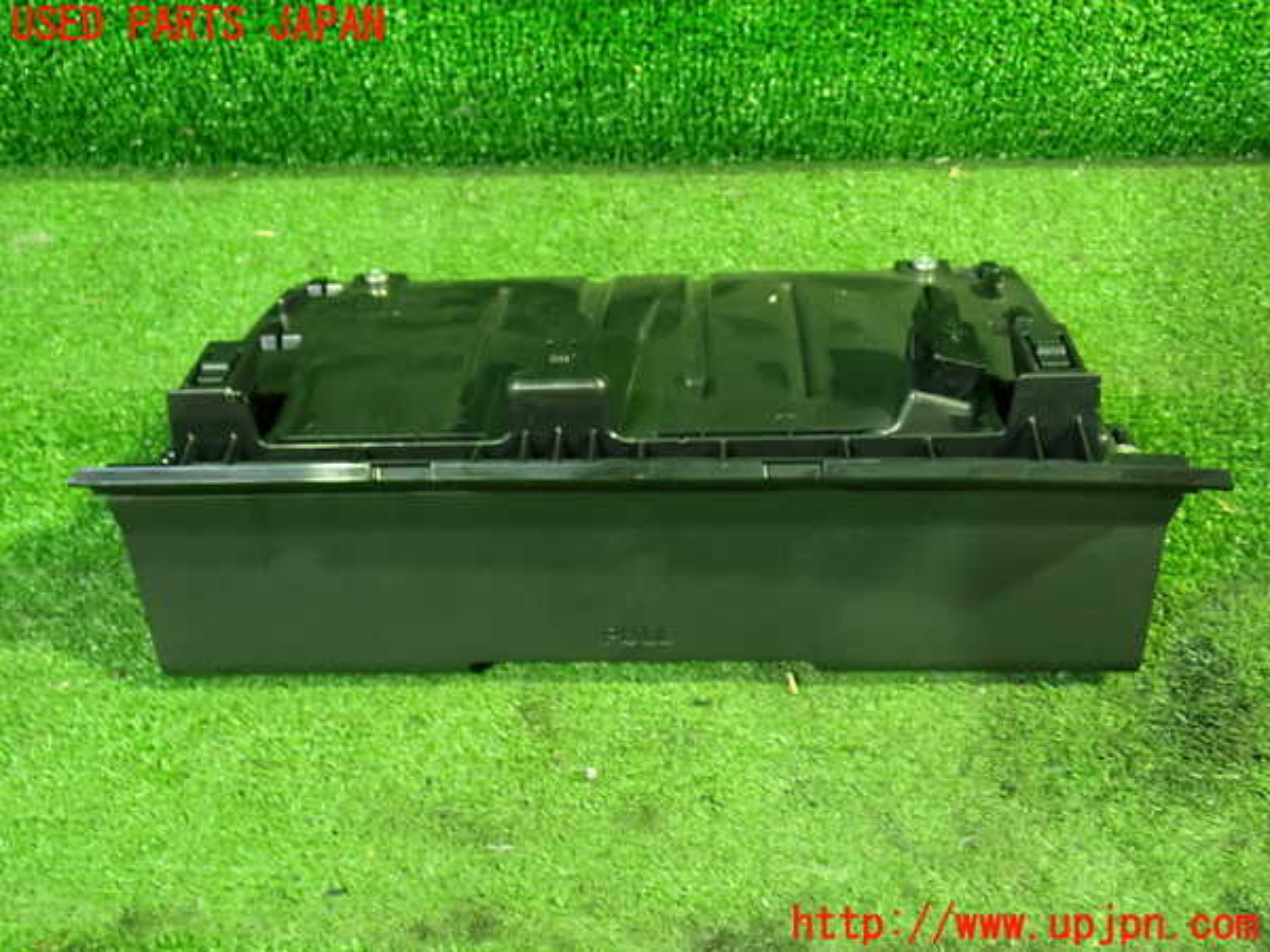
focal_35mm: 36
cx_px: 635
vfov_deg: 39.7
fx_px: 1321
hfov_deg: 51.4
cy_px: 476
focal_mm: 6.37
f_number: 2.5
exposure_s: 1/15
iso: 800
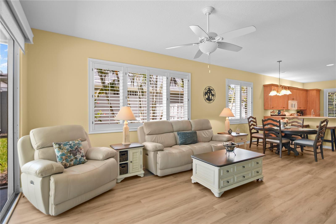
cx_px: 168
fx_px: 149
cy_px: 112
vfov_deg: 73.7
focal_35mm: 16
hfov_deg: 96.7
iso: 100
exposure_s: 1/8
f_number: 2.8
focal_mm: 11
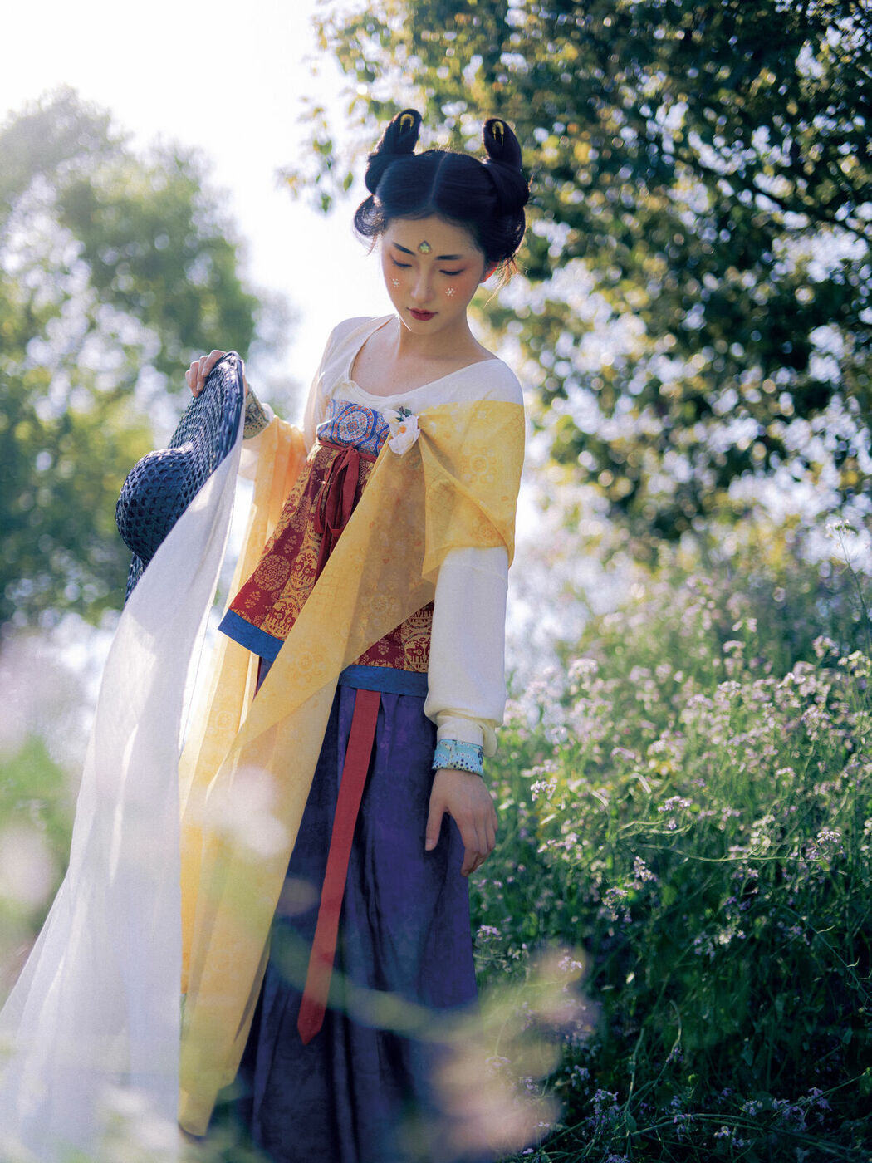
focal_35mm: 40
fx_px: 1344
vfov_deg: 46.8
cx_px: 436
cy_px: 582
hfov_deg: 36.0
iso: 200
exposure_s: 1/4000
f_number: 1.6
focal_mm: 50
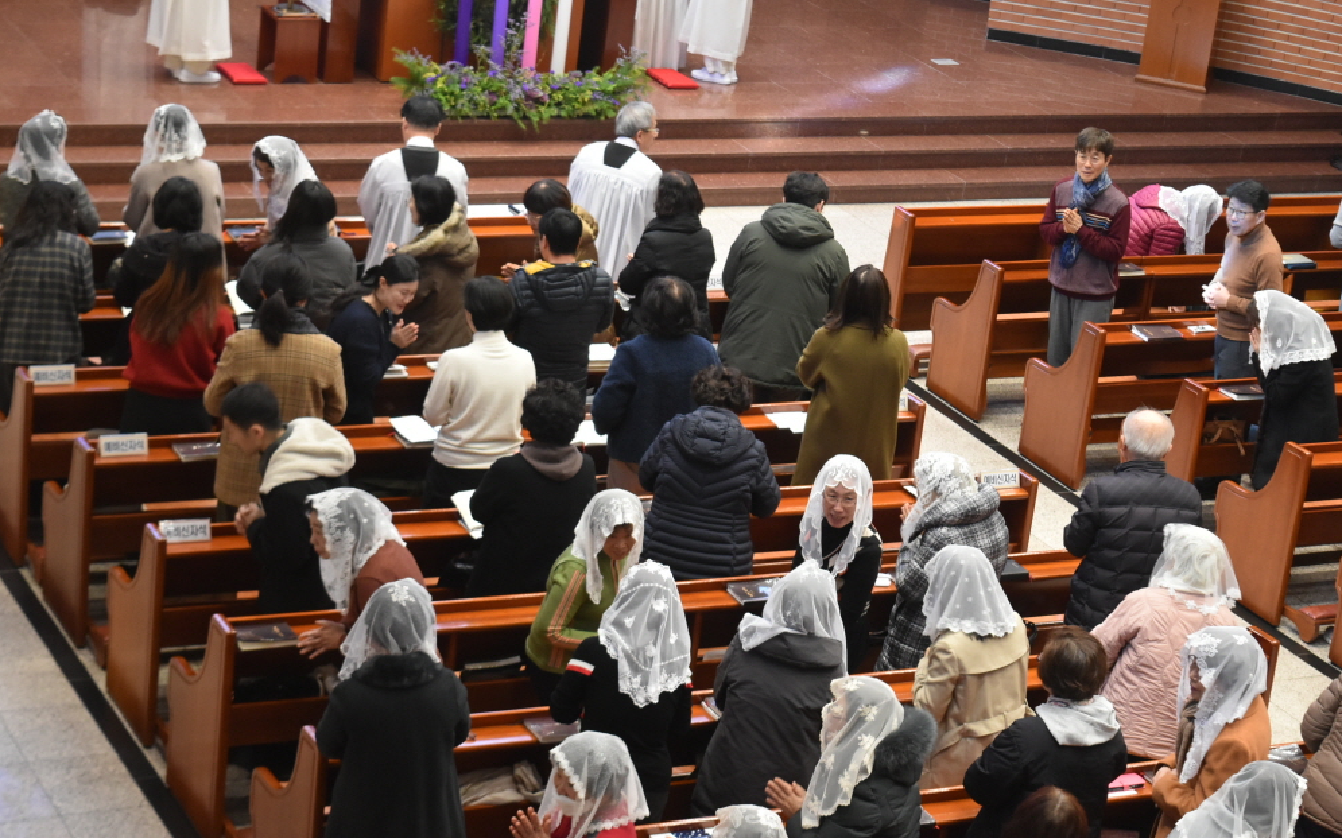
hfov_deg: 24.5
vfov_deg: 15.4
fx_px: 3090
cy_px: 426
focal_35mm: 85
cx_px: 671
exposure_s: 1/60
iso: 2000
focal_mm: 55
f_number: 5.6
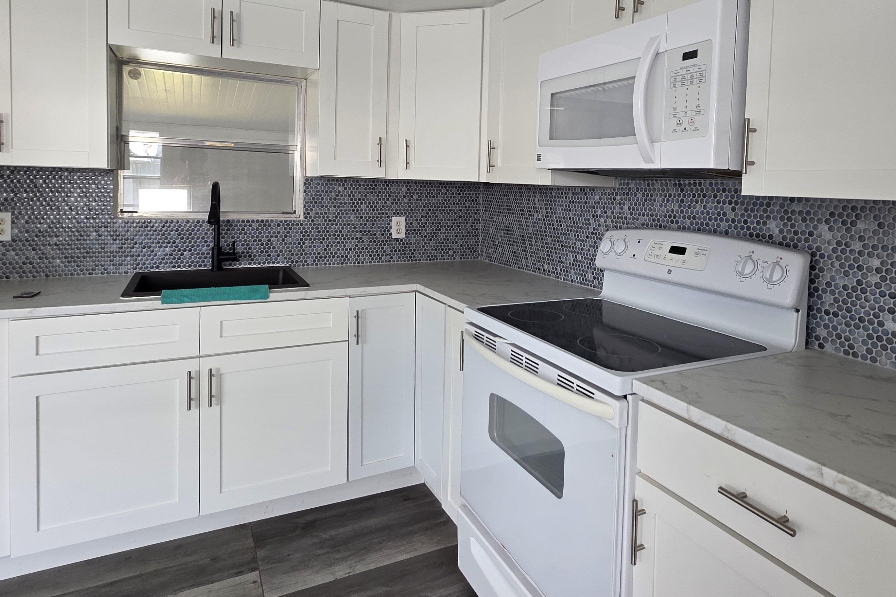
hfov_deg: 81.1
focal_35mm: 21
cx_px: 474
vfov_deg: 58.4
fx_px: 523
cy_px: 209
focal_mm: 2.2
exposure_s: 1/120
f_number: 1.9
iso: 160
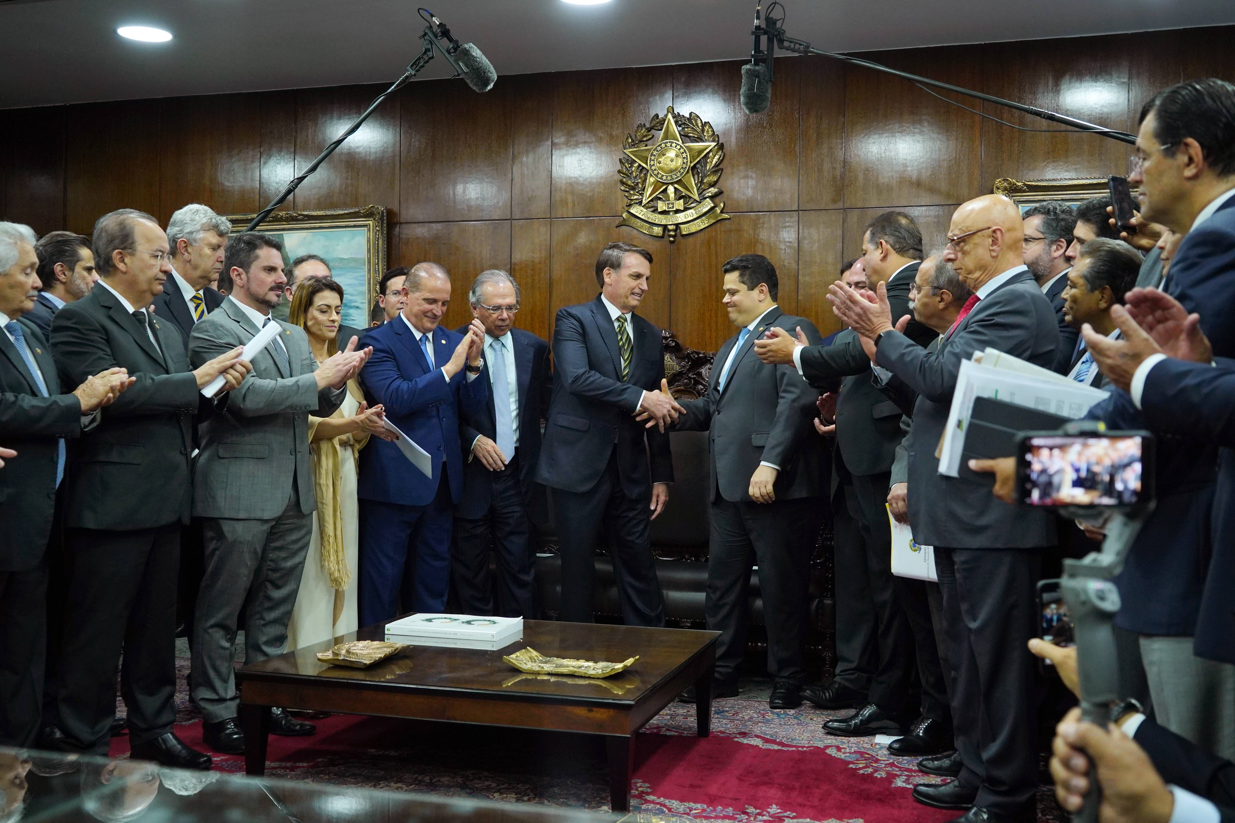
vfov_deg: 37.9
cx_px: 618
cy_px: 412
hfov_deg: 54.4
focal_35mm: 35
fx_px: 1201
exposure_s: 1/160
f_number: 4
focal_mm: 35
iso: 2500
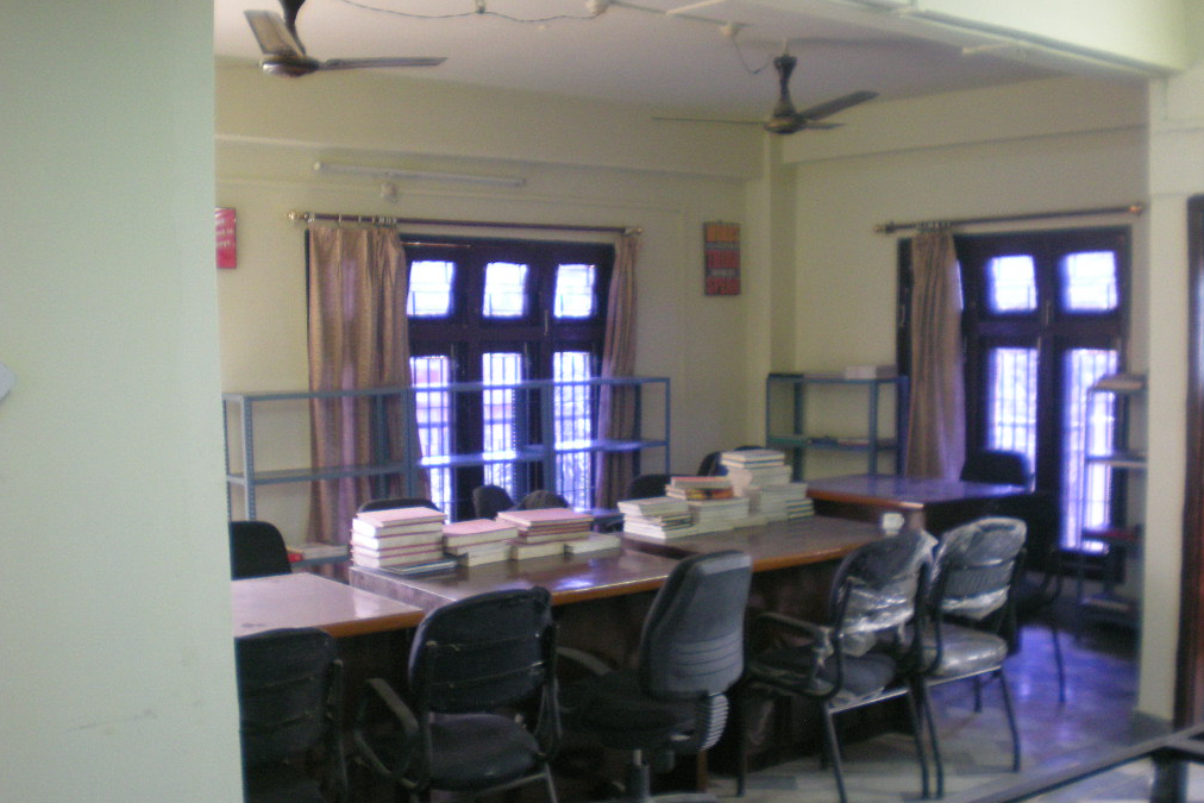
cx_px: 601
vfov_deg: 33.4
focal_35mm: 40
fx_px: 1338
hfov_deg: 48.5
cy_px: 439
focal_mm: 6.3
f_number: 3.1
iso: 236
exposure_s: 1/8
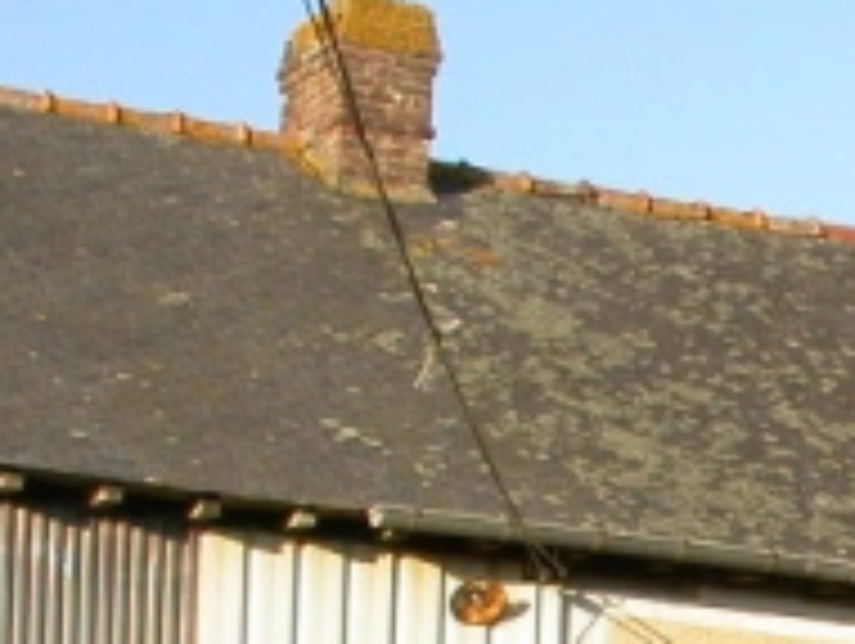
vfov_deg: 8.4
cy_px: 1112
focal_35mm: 172
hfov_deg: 11.0
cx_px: 1364
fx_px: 4254
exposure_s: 1/190
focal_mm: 10
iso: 100
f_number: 6.4
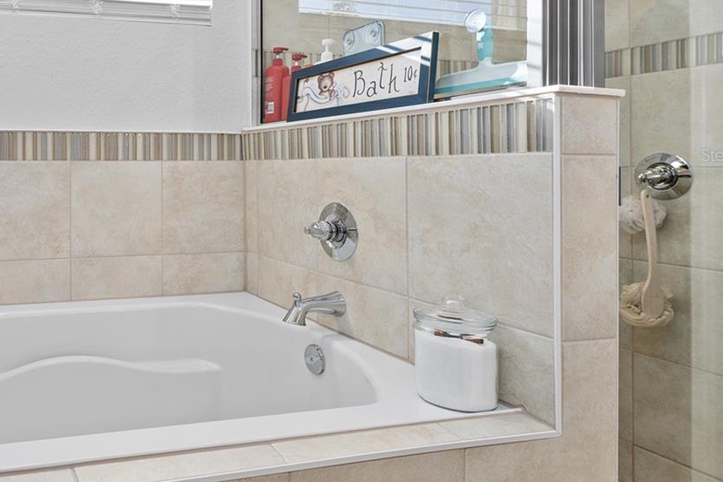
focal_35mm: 27
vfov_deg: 47.0
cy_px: 154
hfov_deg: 58.4
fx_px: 542
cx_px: 82
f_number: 7.1
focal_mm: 14
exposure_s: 1/30
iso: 500
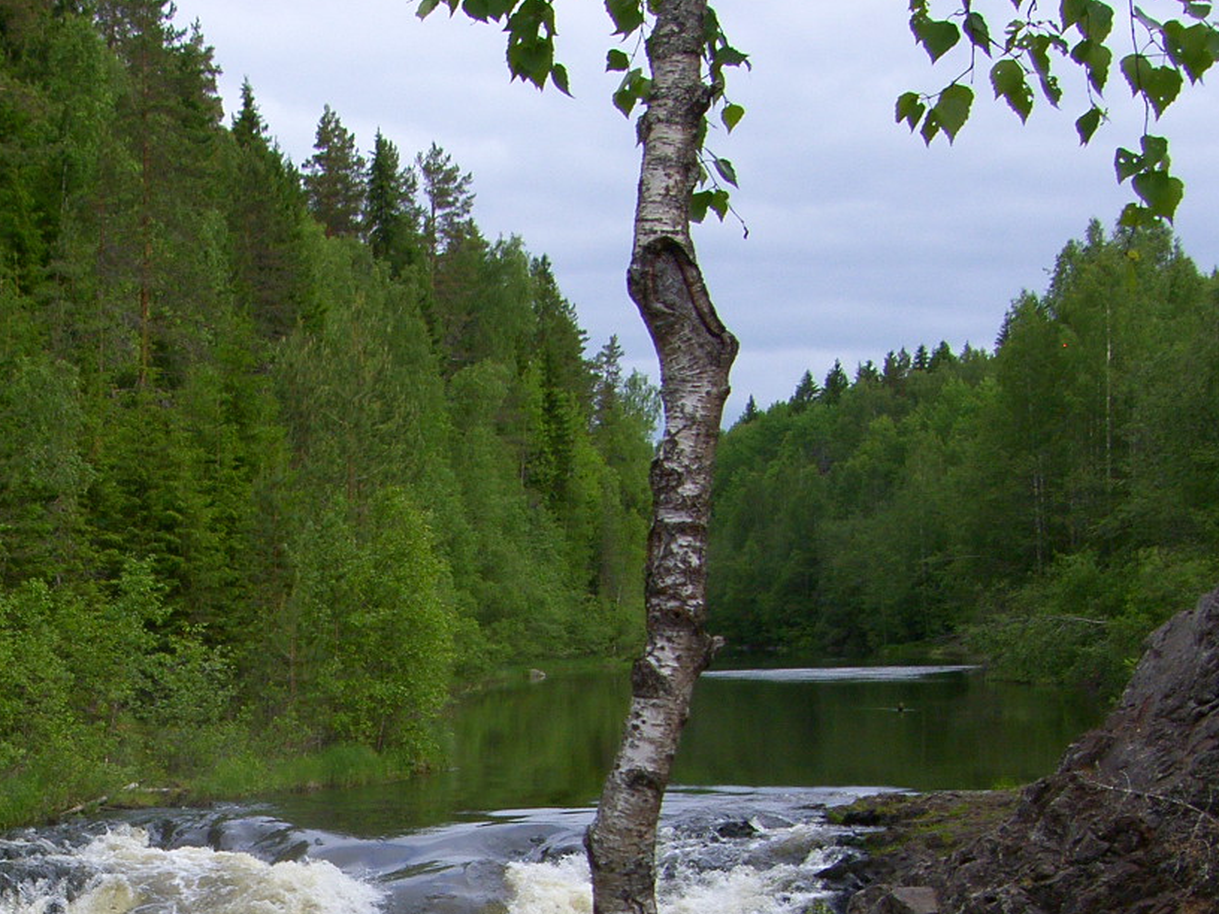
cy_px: 904
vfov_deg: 16.1
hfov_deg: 21.3
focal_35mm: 90
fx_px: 3169
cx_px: 143
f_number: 5.6
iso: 100
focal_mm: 11.5
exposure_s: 1/400
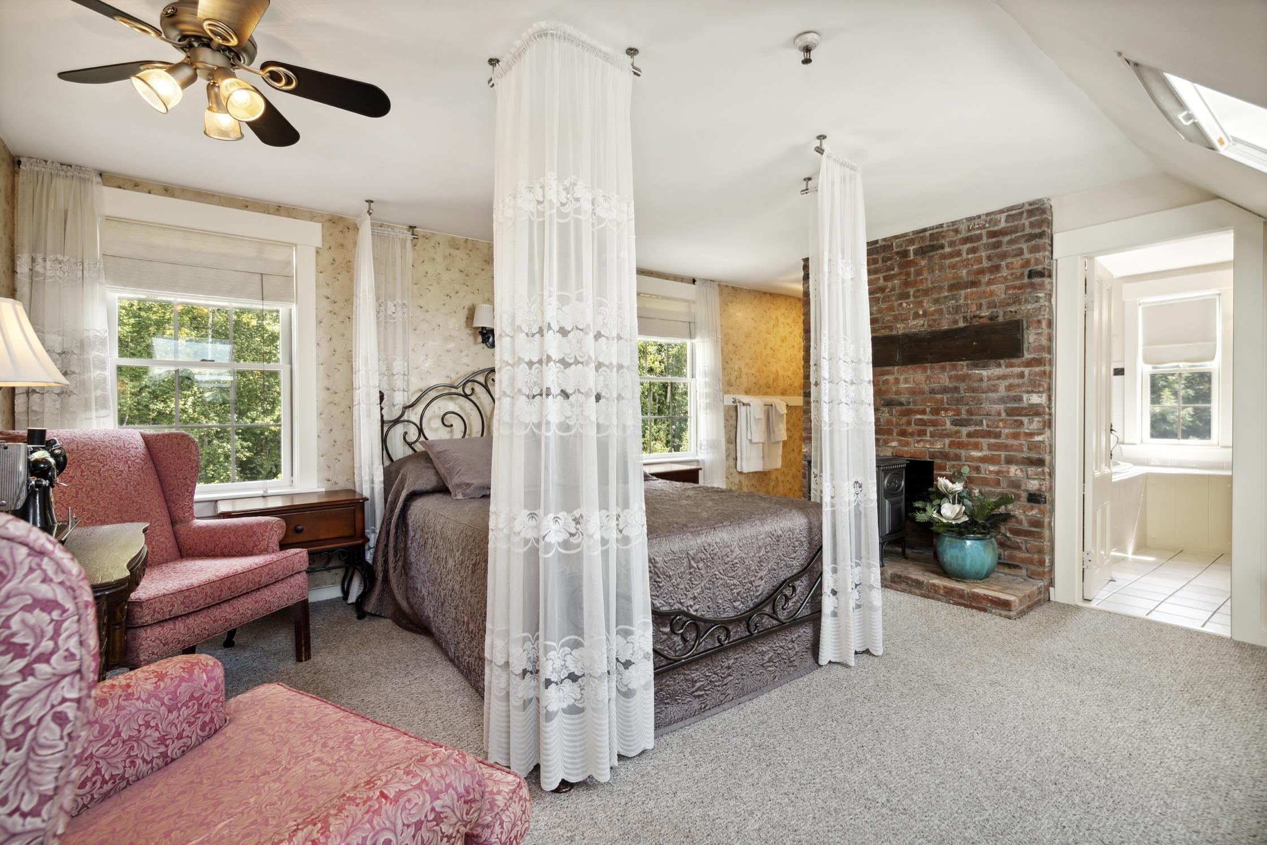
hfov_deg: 96.7
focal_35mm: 16
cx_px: 634
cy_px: 422
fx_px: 563
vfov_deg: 73.7
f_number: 8
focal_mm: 16
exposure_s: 1/8
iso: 400
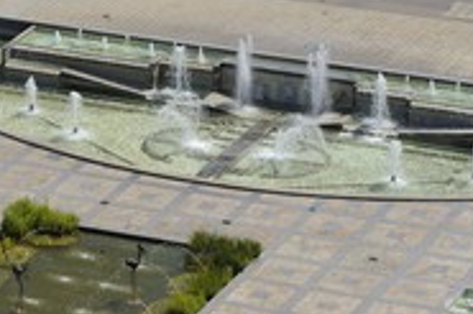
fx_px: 3636
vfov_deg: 4.9
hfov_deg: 7.4
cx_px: 64
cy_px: 306
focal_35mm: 277
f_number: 11
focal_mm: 122
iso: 200
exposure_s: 1/320
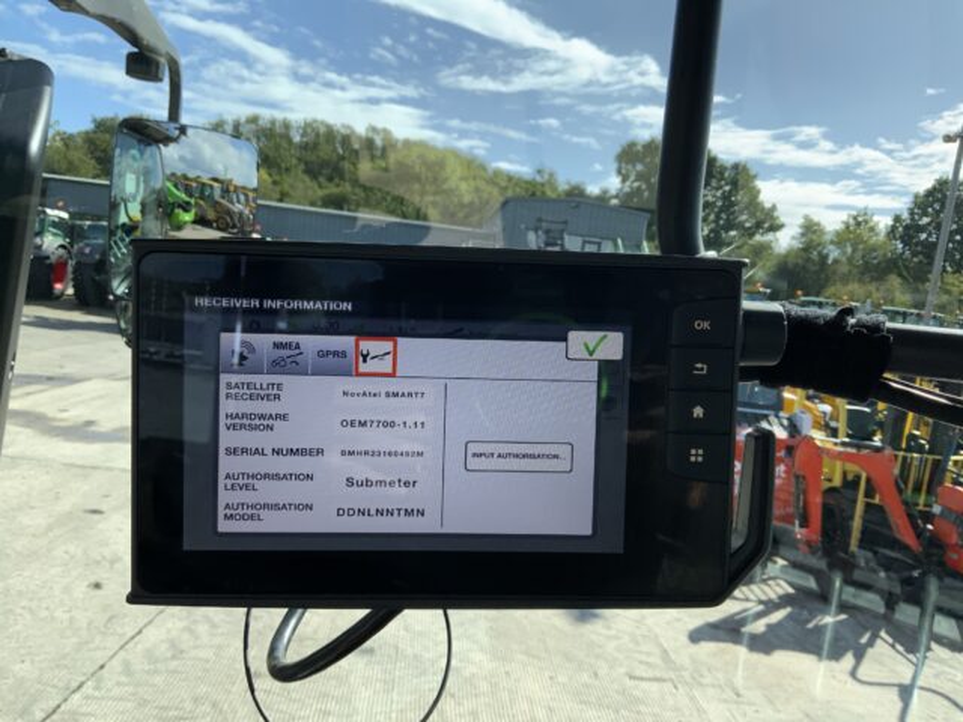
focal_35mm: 29
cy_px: 361
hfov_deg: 61.7
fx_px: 807
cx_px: 482
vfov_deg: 48.2
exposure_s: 1/1195
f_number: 1.8
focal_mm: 3
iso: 16
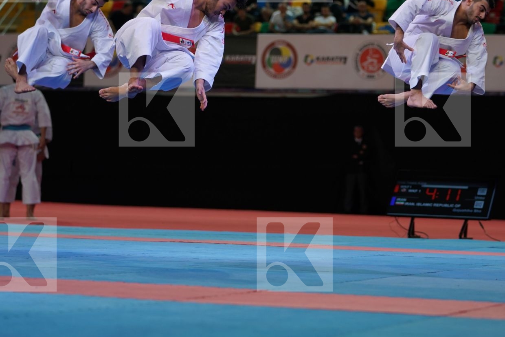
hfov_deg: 15.2
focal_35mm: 135
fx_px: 1894
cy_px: 110
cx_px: 295
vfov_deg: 10.2
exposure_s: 1/1000
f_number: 2.8
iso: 640
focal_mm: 93
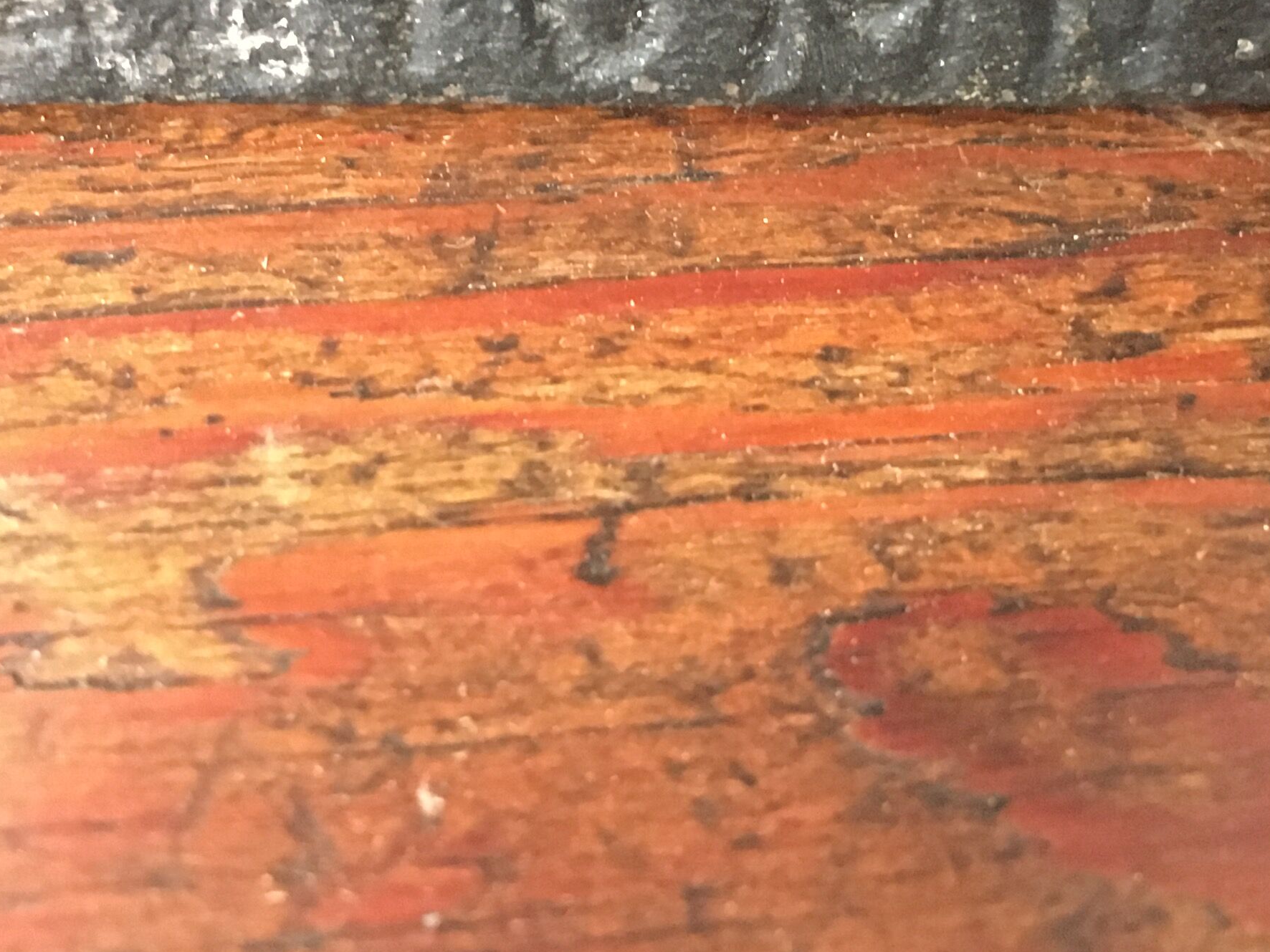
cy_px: 163
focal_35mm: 66
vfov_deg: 21.9
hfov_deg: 29.4
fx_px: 2421
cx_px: 546
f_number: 2.2
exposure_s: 1/17
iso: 640
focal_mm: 4.15
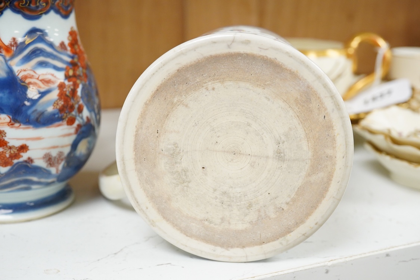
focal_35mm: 45
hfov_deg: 43.6
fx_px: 525
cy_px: 140
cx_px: 210
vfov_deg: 29.9
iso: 2500
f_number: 9
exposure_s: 1/160
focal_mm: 30
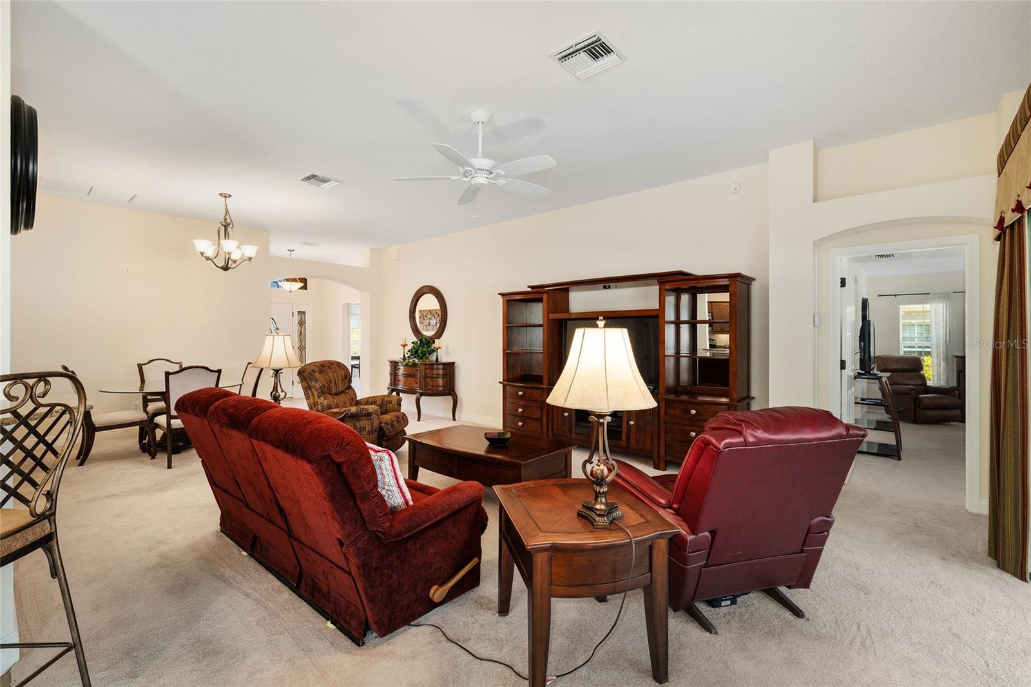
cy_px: 344
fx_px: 458
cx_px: 516
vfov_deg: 73.7
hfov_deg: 96.7
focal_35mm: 16
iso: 500
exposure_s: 1/8
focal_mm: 16
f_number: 8
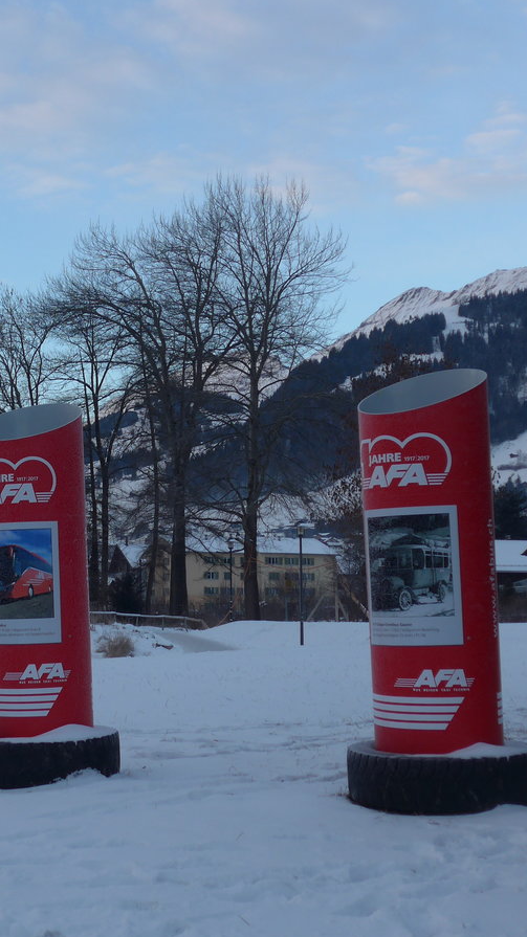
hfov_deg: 20.7
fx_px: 1417
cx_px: 59
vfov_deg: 36.6
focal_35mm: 57
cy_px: 468
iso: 80
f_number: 2.8
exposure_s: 1/200
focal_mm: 8
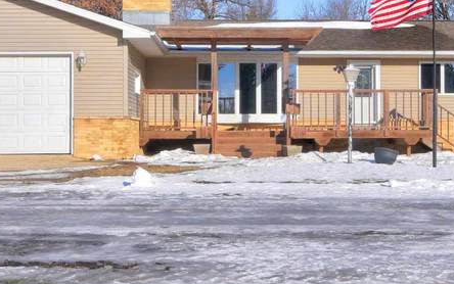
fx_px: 582
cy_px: 75
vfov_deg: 27.1
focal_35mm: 47
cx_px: 205
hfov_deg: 42.6
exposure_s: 1/160
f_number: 8
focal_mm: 16
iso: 100
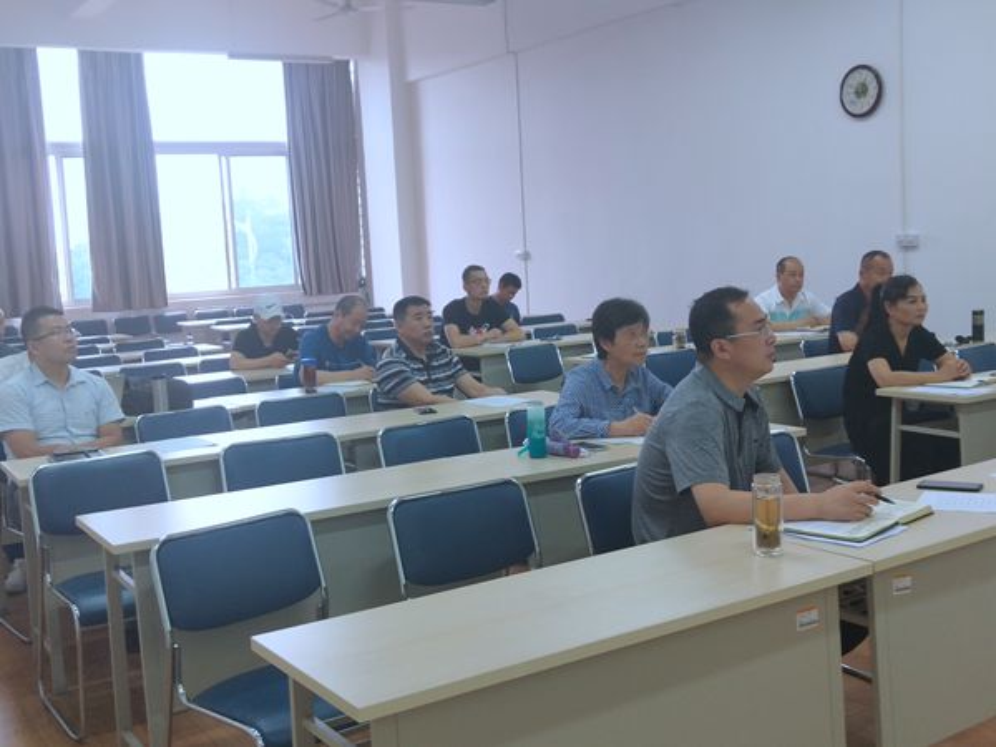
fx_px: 1324
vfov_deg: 31.5
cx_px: 498
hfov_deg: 41.2
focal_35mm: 46
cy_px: 374
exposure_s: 1/100
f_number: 1.8
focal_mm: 3.95
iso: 255
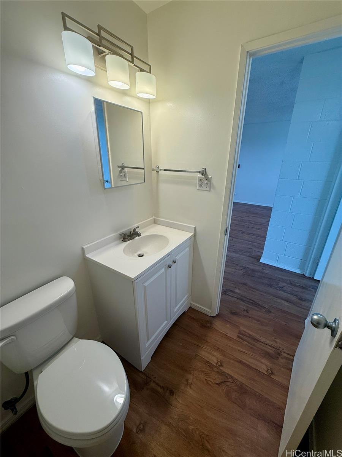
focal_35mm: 14
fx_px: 184
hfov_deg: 85.7
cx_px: 171
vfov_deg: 102.1
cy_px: 228
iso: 80
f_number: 2.2
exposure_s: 1/120
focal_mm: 2.22
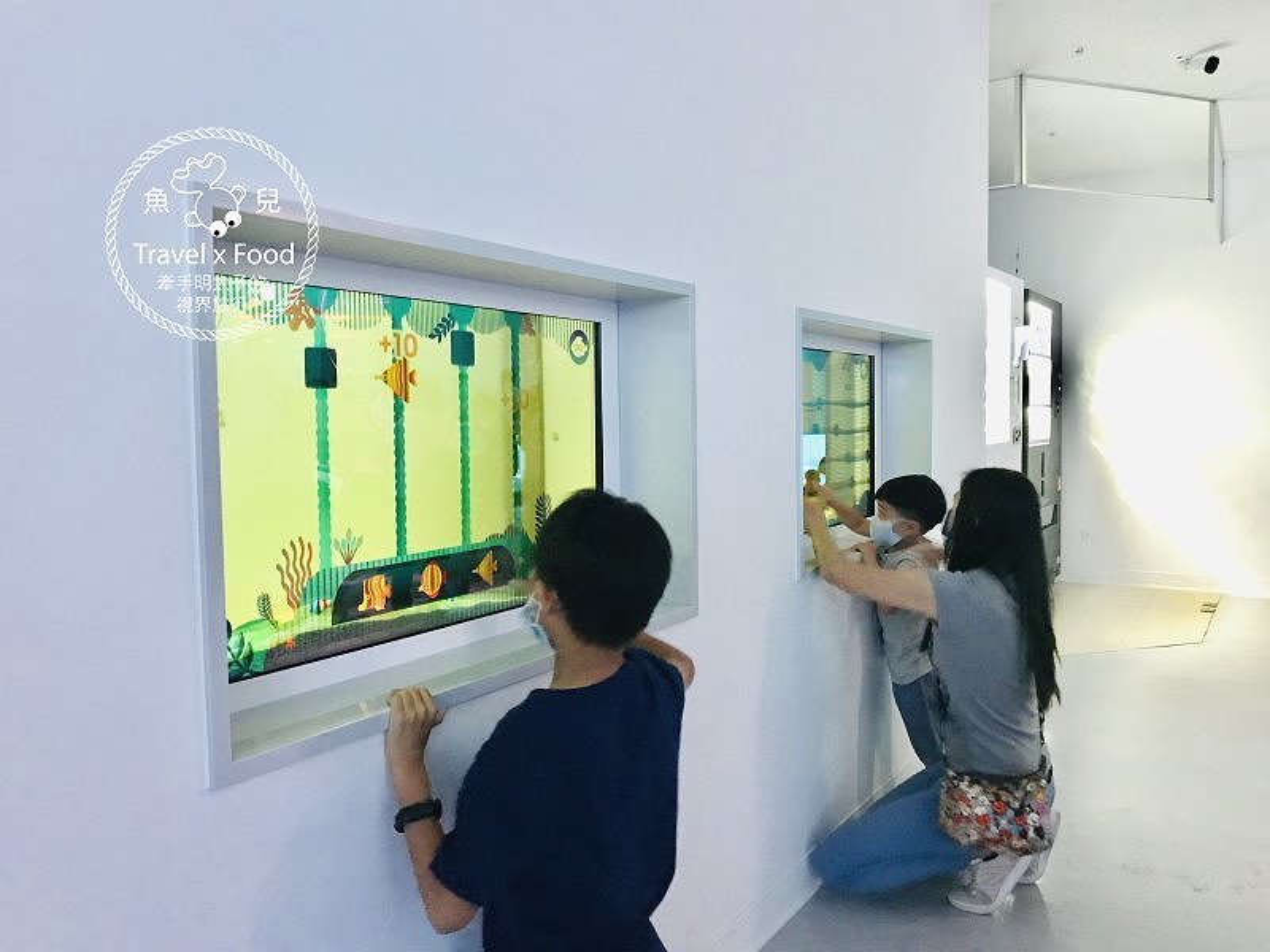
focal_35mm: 28
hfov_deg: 63.4
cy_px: 476
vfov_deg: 49.7
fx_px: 1027
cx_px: 635
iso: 100
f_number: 1.8
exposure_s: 1/5
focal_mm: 3.99
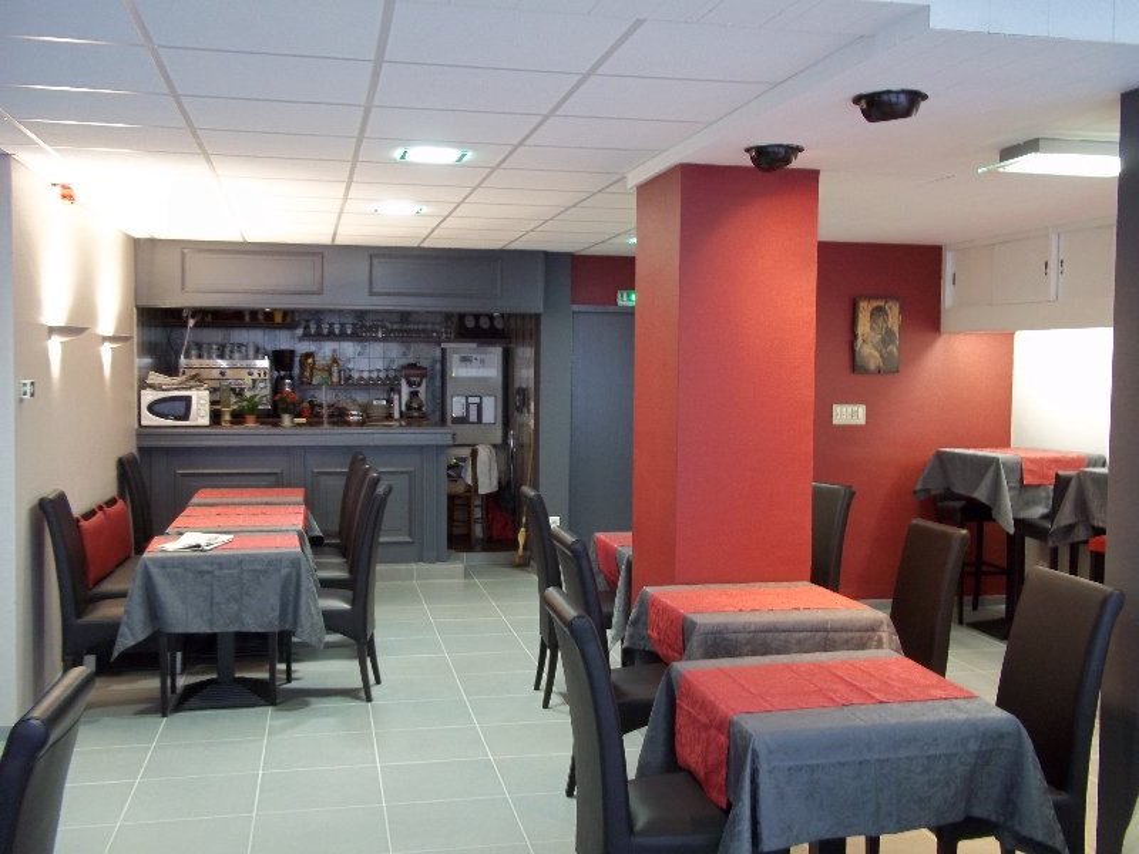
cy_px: 427
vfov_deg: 39.7
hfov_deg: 51.4
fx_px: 1185
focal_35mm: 36
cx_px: 570
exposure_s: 1/8
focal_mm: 6.5
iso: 167
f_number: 3.1
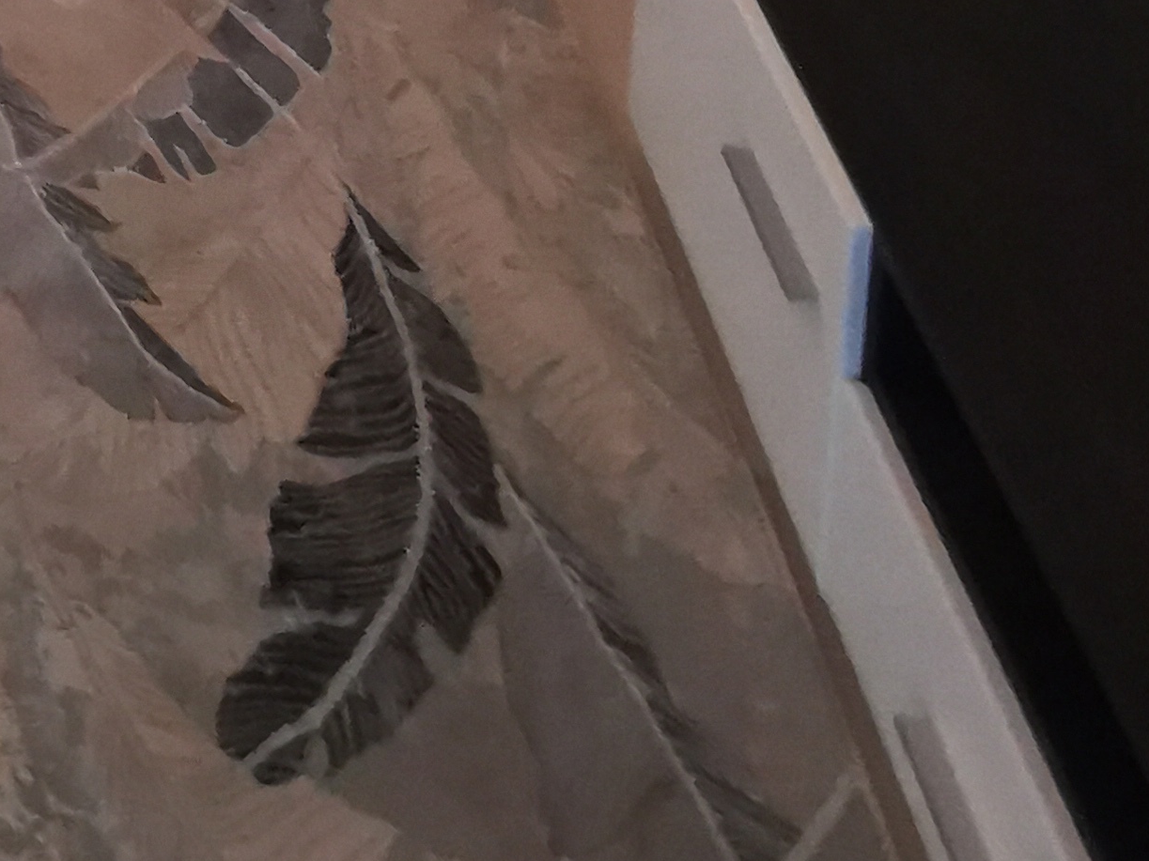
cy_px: -1158
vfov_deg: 14.7
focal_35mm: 67
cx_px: -410
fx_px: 2224
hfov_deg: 24.6
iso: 160
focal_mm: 2.35
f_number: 2.2
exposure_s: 1/40
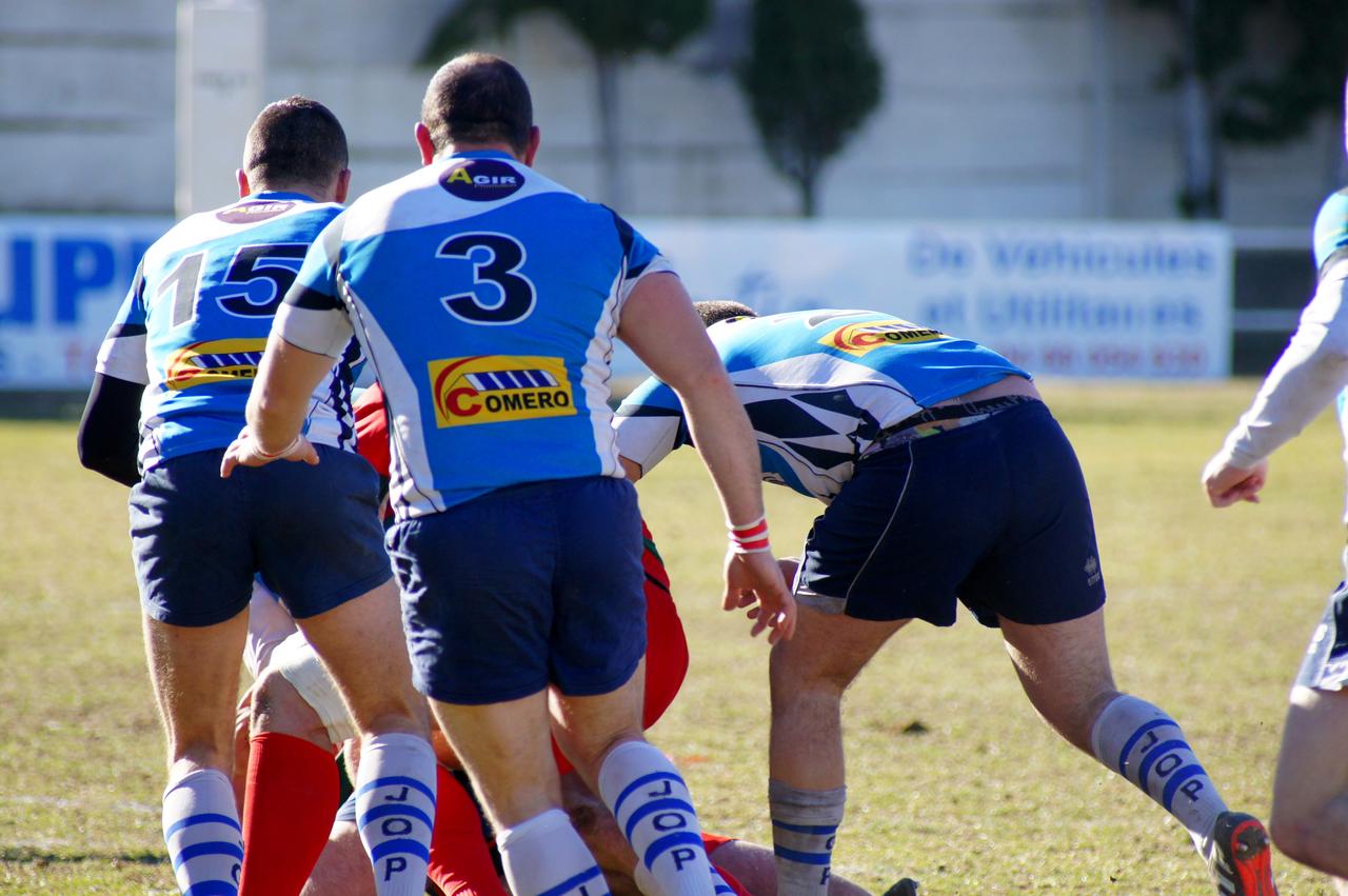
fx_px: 16835
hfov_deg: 4.6
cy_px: 448
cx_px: 674
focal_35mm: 450
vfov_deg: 3.0
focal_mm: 300
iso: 400
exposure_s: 1/800
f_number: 5.6
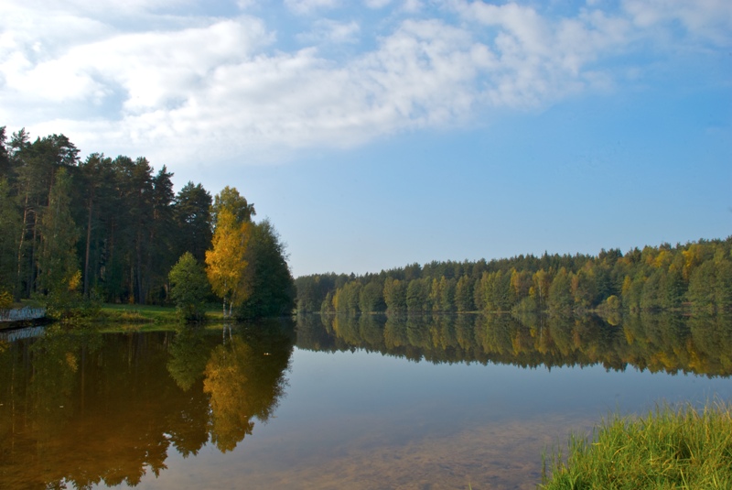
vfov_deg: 48.0
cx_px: 366
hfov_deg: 67.3
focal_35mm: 27
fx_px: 549
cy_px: 245
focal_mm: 18
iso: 100
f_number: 22
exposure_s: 1/25
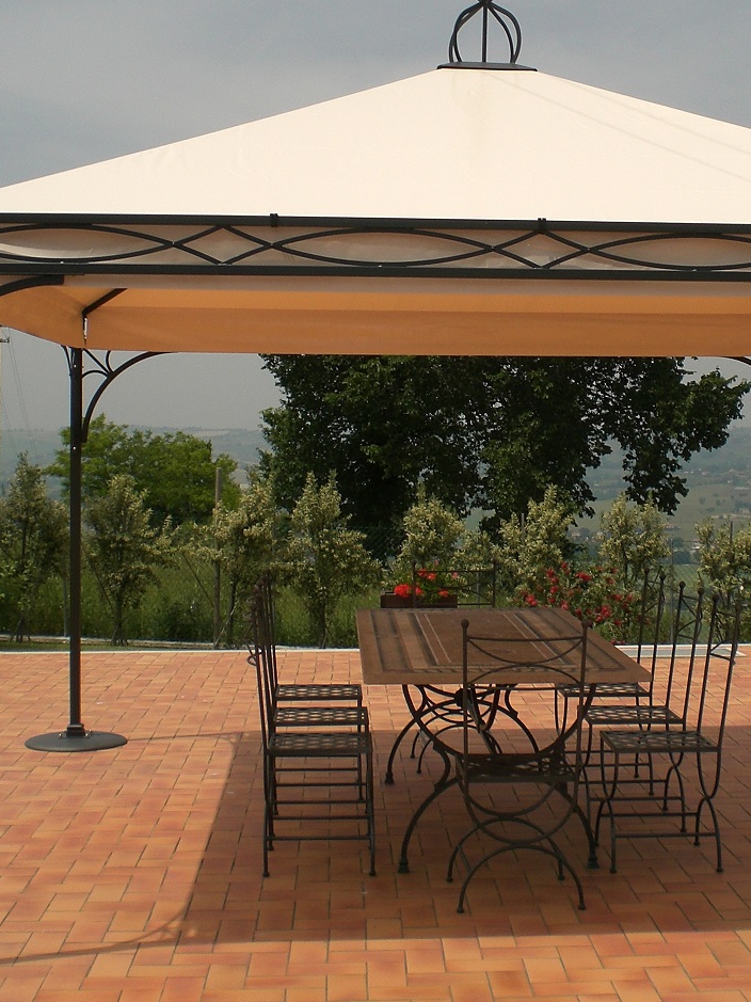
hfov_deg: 25.5
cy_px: 458
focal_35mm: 57
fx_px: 1649
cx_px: 502
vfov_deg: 33.8
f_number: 4.4
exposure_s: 1/1250
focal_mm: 6.3
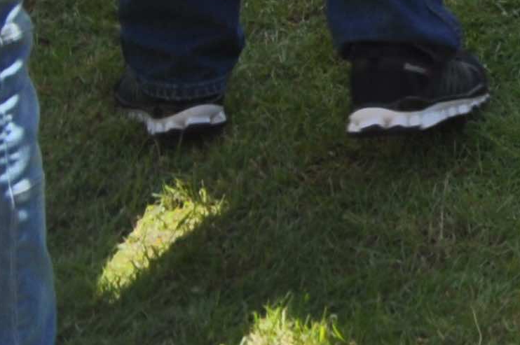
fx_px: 2251
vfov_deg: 7.8
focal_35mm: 156
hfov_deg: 10.4
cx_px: 1443
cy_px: -605
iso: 200
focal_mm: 18
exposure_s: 1/250
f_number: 8
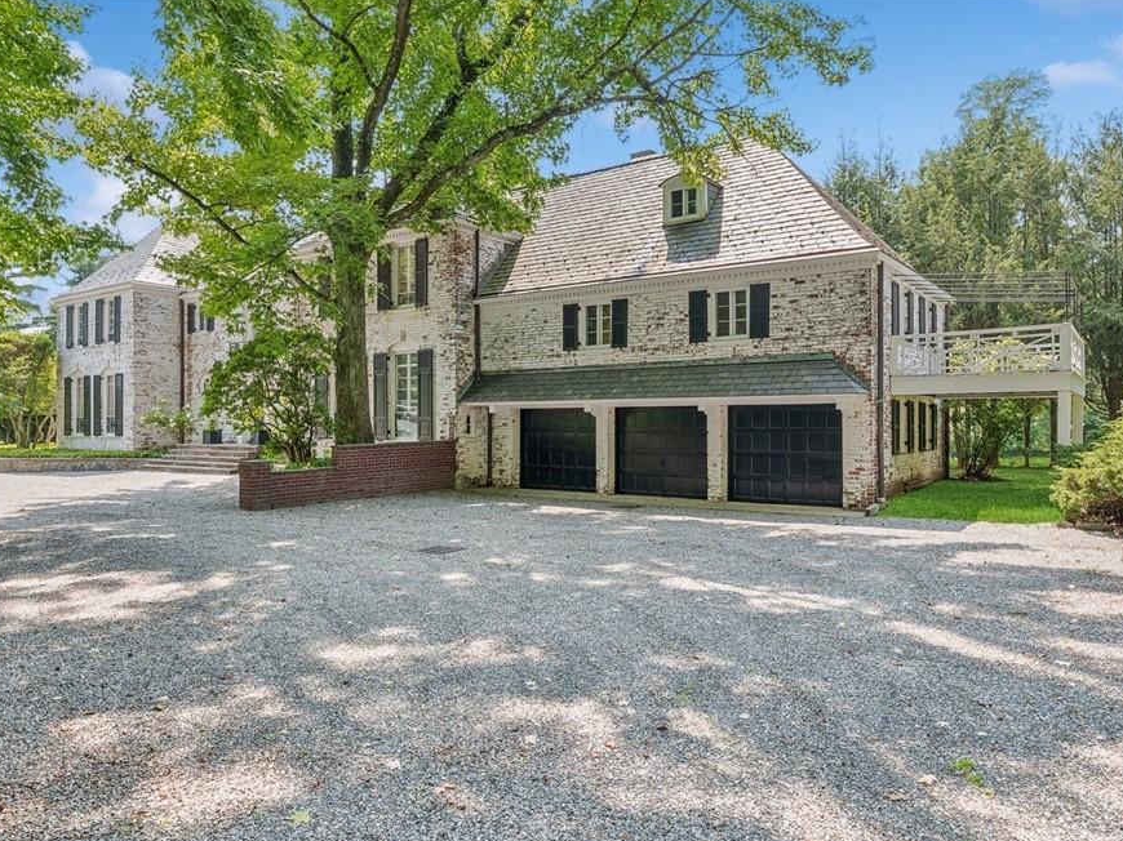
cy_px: 459
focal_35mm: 24
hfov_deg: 71.6
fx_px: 778
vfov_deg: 56.7
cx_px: 543
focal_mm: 20
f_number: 11
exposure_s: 1/15
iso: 200
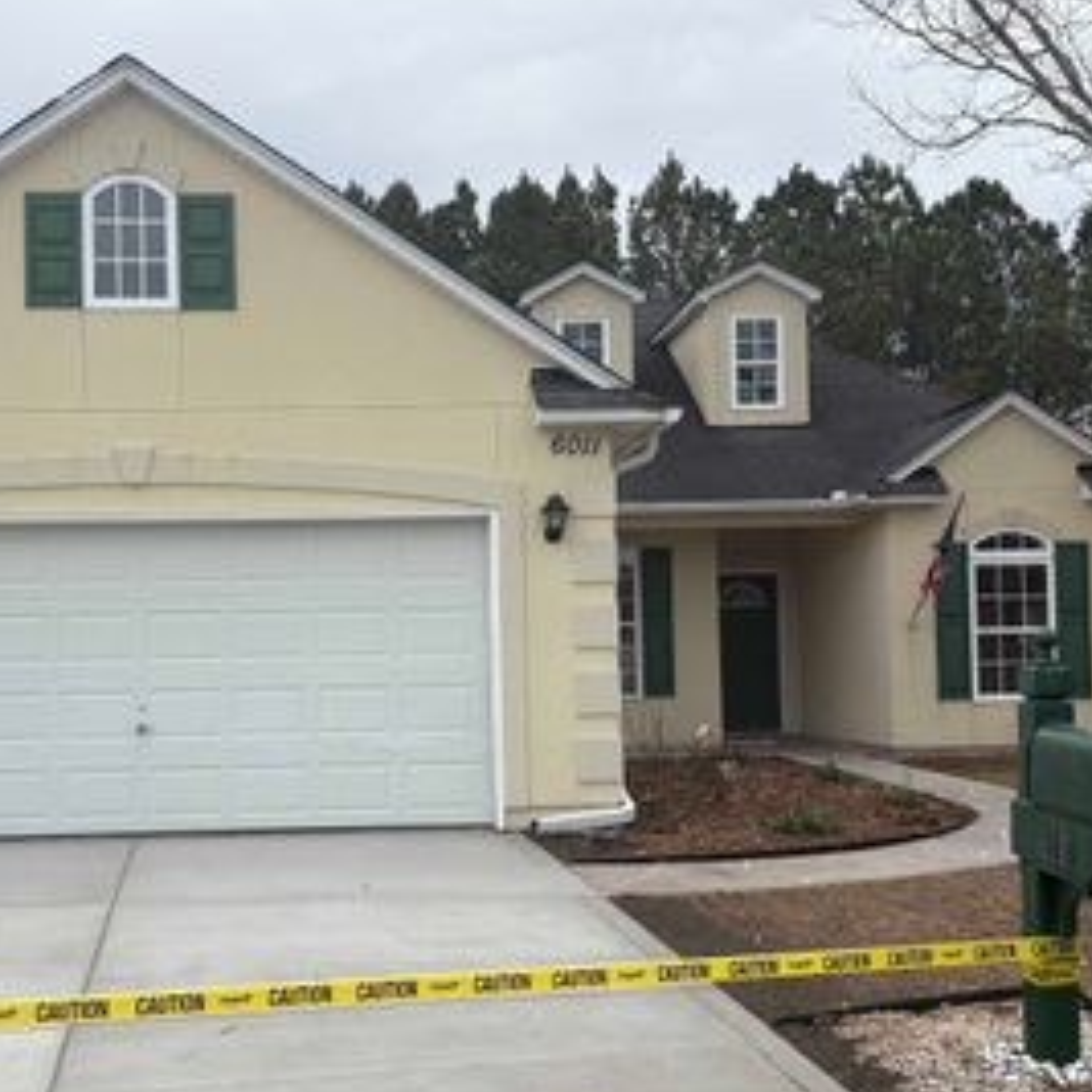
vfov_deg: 39.1
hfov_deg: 38.8
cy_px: 603
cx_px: 393
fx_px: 1535
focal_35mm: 43
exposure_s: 1/1484
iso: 50
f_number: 1.6
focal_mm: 5.96
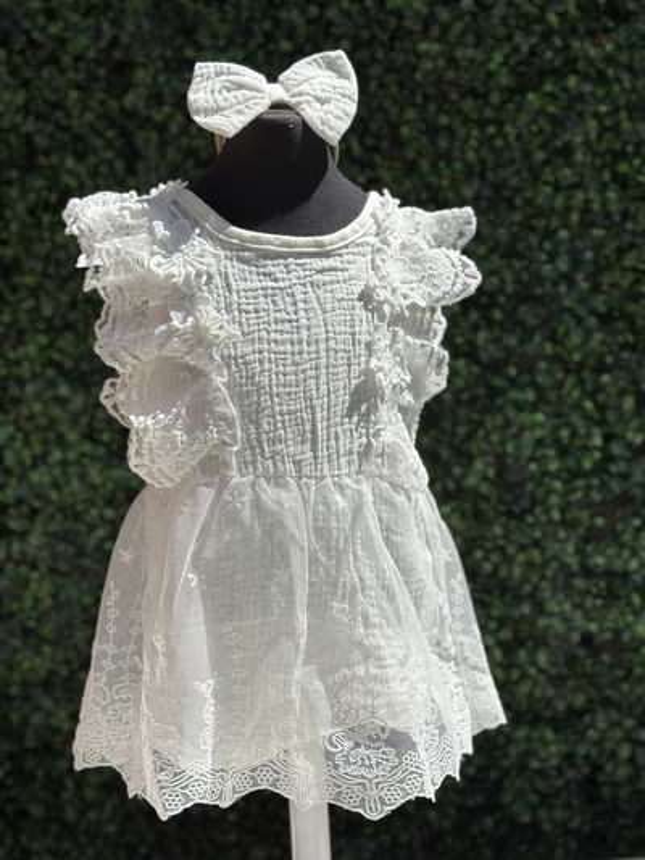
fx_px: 1192
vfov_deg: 39.6
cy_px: 430
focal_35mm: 48
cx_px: 322
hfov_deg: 30.3
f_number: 1.78
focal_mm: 6.86
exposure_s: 1/12048
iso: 100
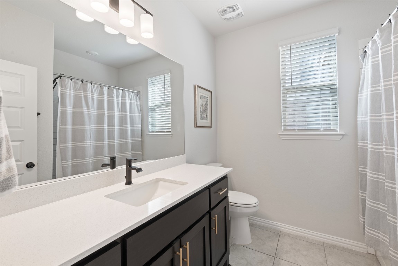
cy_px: 133
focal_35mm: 16
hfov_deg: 96.7
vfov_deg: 73.8
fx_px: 177
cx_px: 199
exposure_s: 1/6
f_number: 8
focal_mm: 16
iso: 400
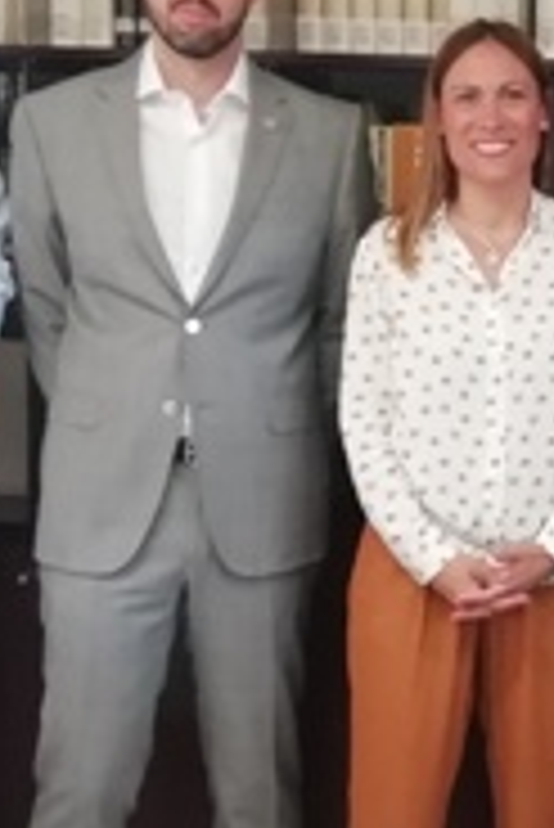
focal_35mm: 94
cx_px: 689
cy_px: 400
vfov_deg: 21.7
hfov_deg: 14.1
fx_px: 2166
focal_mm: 3.46
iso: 200
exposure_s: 1/30
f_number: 2.2
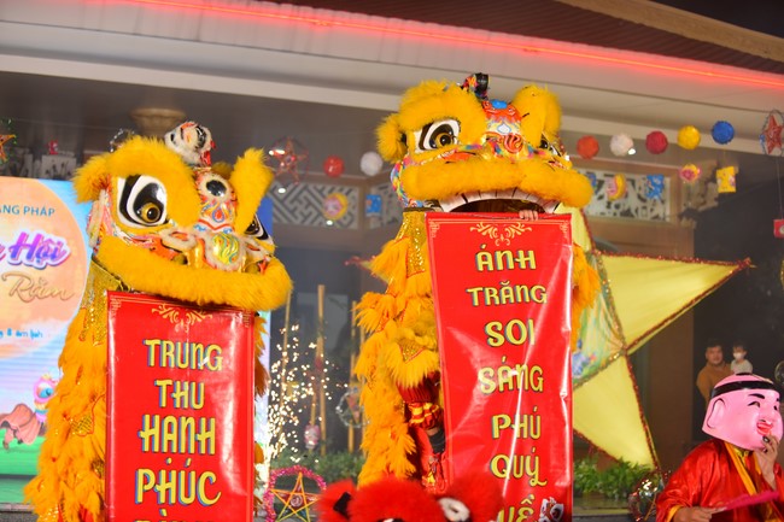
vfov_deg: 19.4
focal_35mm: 70
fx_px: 1524
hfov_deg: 28.9
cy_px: 261
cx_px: 392
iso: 250
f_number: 2.8
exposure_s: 1/200
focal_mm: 70
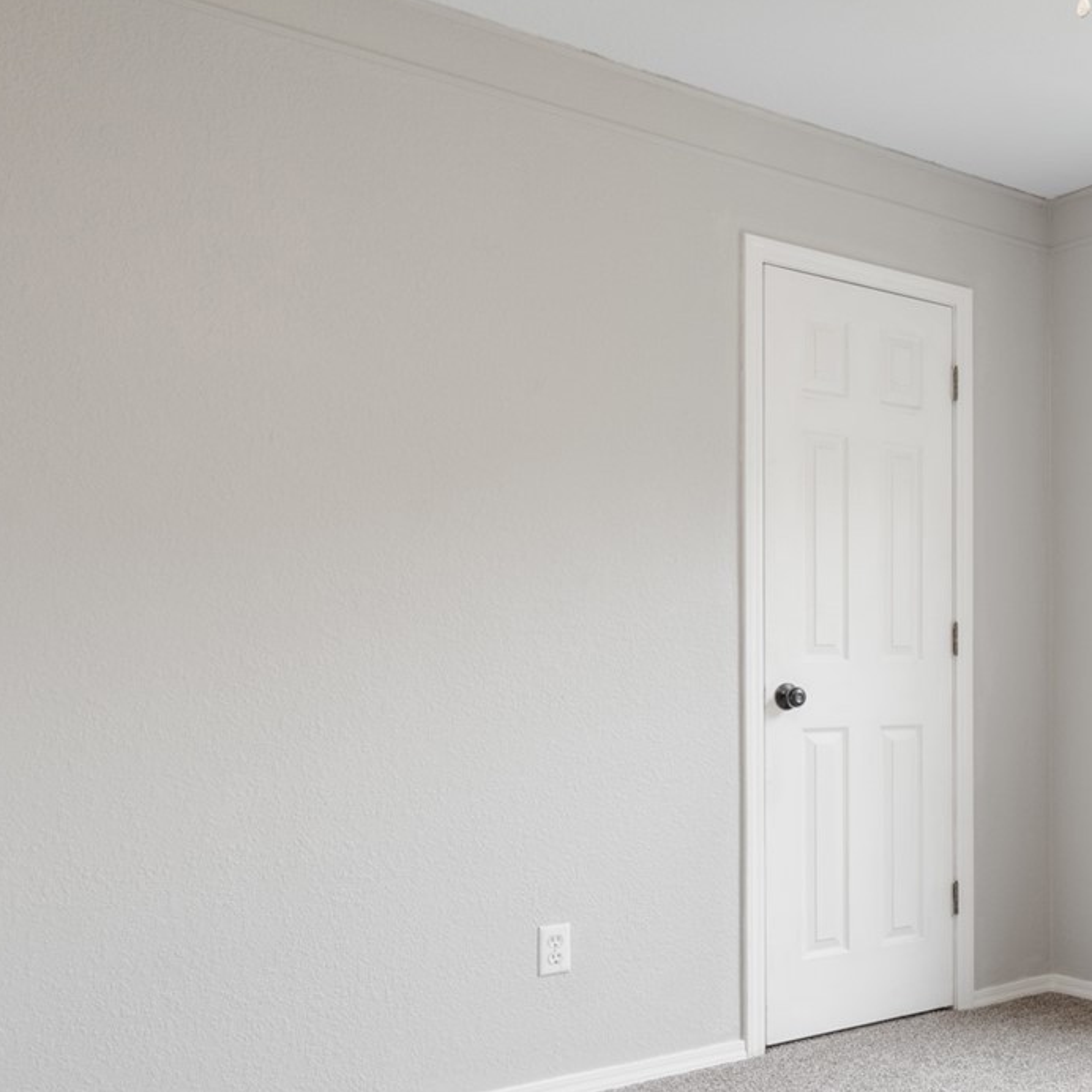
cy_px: 675
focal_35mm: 40
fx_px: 1428
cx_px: 1209
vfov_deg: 41.6
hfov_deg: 35.6
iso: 250
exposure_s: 1/5
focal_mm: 16
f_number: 9
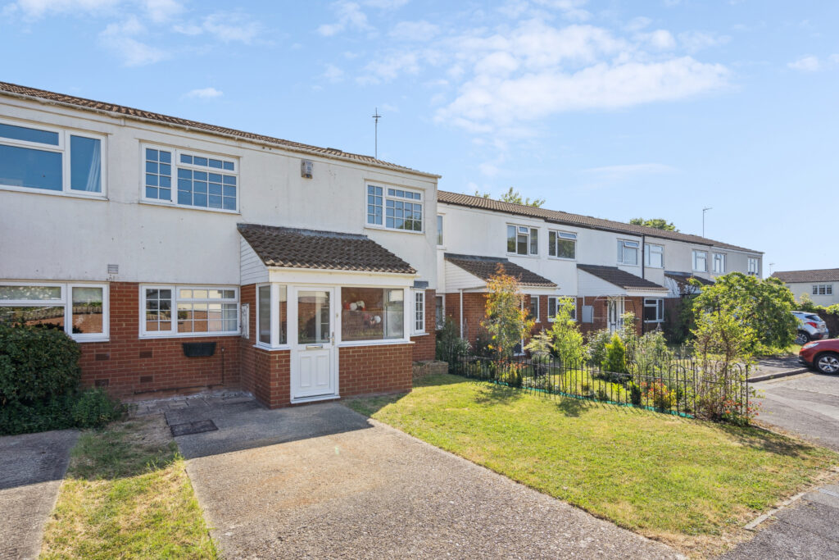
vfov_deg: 67.4
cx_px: 420
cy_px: 280
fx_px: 420
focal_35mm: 18
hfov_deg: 90.0
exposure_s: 1/640
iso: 100
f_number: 7.1
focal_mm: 18
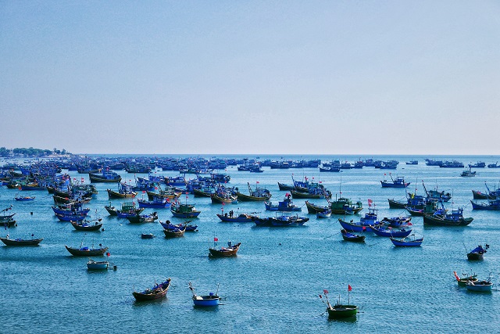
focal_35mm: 75
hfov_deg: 27.0
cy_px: 167
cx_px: 250
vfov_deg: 18.2
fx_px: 1042
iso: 200
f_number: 6.3
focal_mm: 34
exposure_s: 1/2000
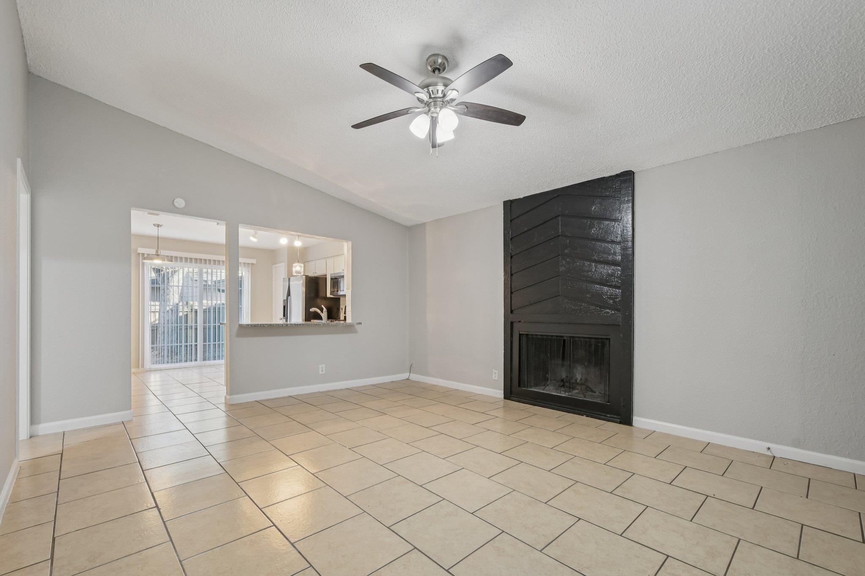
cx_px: 432
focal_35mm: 15
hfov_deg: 100.4
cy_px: 288
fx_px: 360
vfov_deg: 77.3
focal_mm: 10
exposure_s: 1/10
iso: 400
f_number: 8
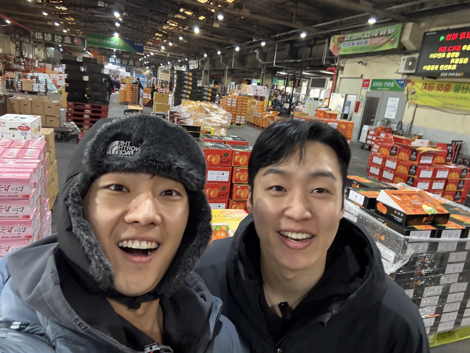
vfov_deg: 56.8
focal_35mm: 24
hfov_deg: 71.6
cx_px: 240
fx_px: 326
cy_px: 183
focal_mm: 2.69
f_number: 1.9
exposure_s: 1/40
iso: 250
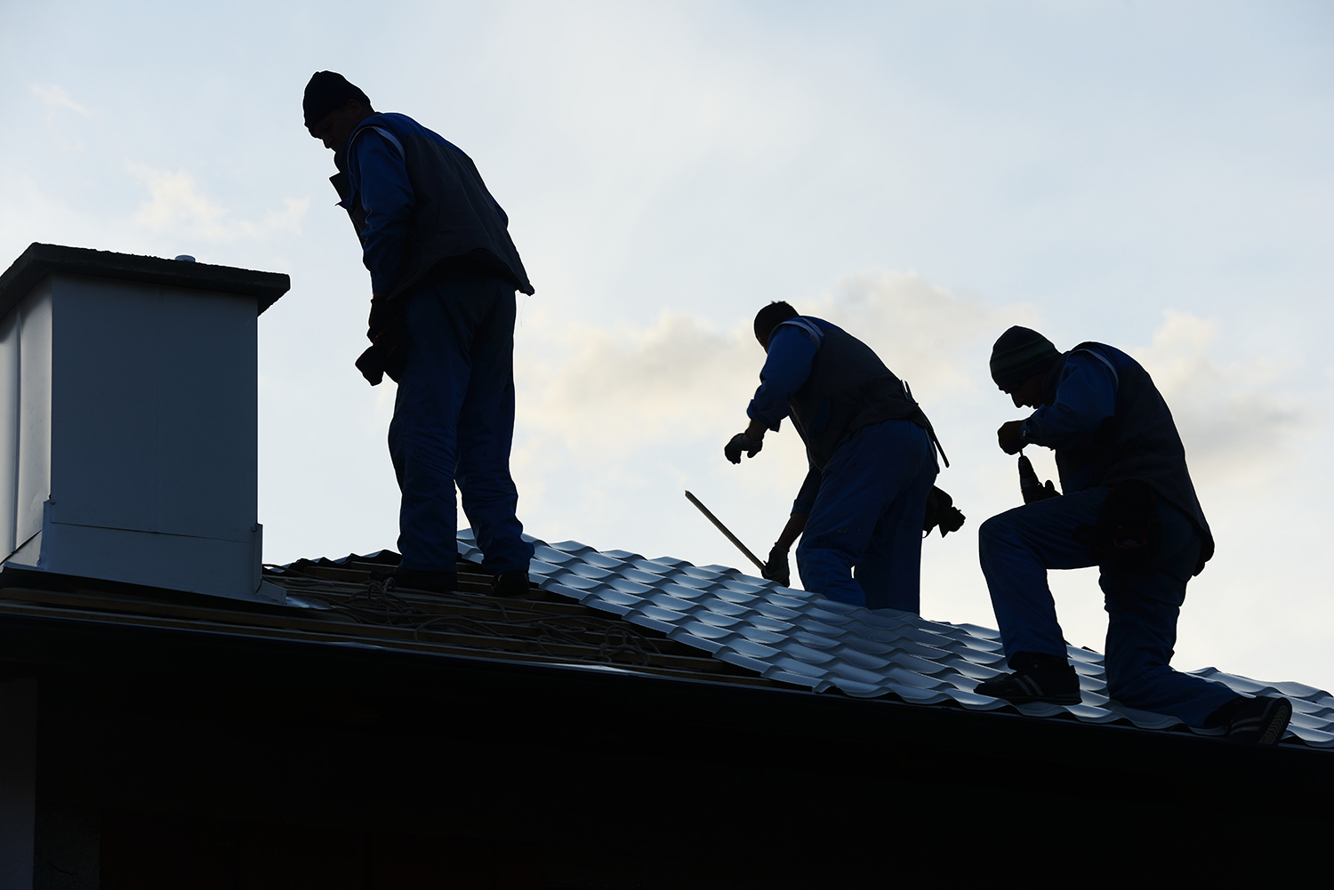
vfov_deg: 10.2
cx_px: 667
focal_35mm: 135
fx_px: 5004
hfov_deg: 15.2
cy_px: 445
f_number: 8
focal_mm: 135
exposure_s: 1/200
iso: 100
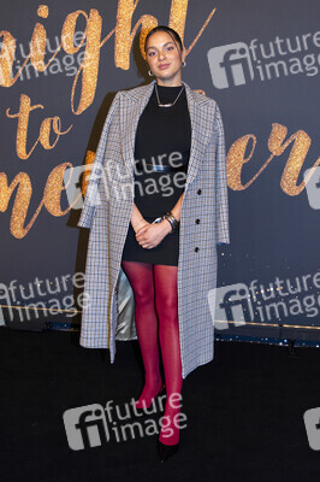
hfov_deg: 36.8
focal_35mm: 36
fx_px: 481
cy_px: 241
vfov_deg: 53.2
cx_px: 160
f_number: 5.6
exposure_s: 1/250
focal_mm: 36
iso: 800
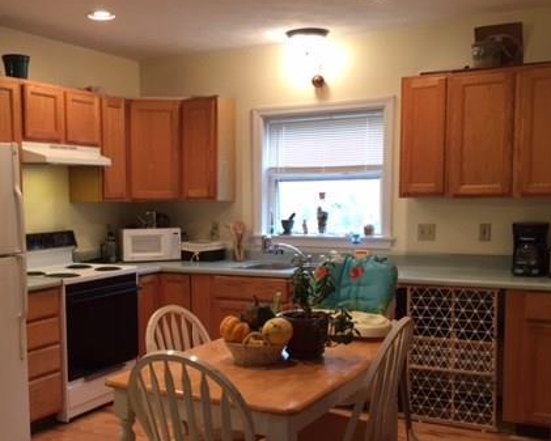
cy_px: 266
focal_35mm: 43
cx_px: 209
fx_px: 701
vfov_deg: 34.8
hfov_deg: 42.6
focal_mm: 4.15
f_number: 2.2
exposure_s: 1/30
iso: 80
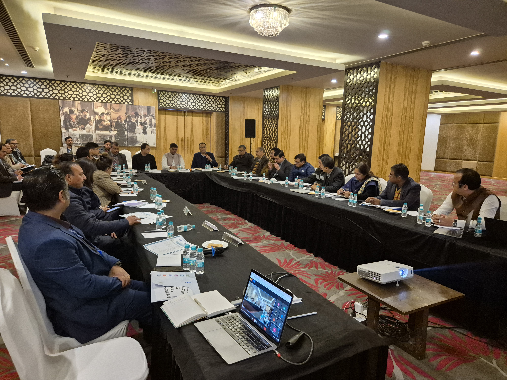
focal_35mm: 23
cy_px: 190
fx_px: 337
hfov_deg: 73.9
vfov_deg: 58.9
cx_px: 254
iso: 1250
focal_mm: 5.4
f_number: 1.8
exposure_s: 1/100
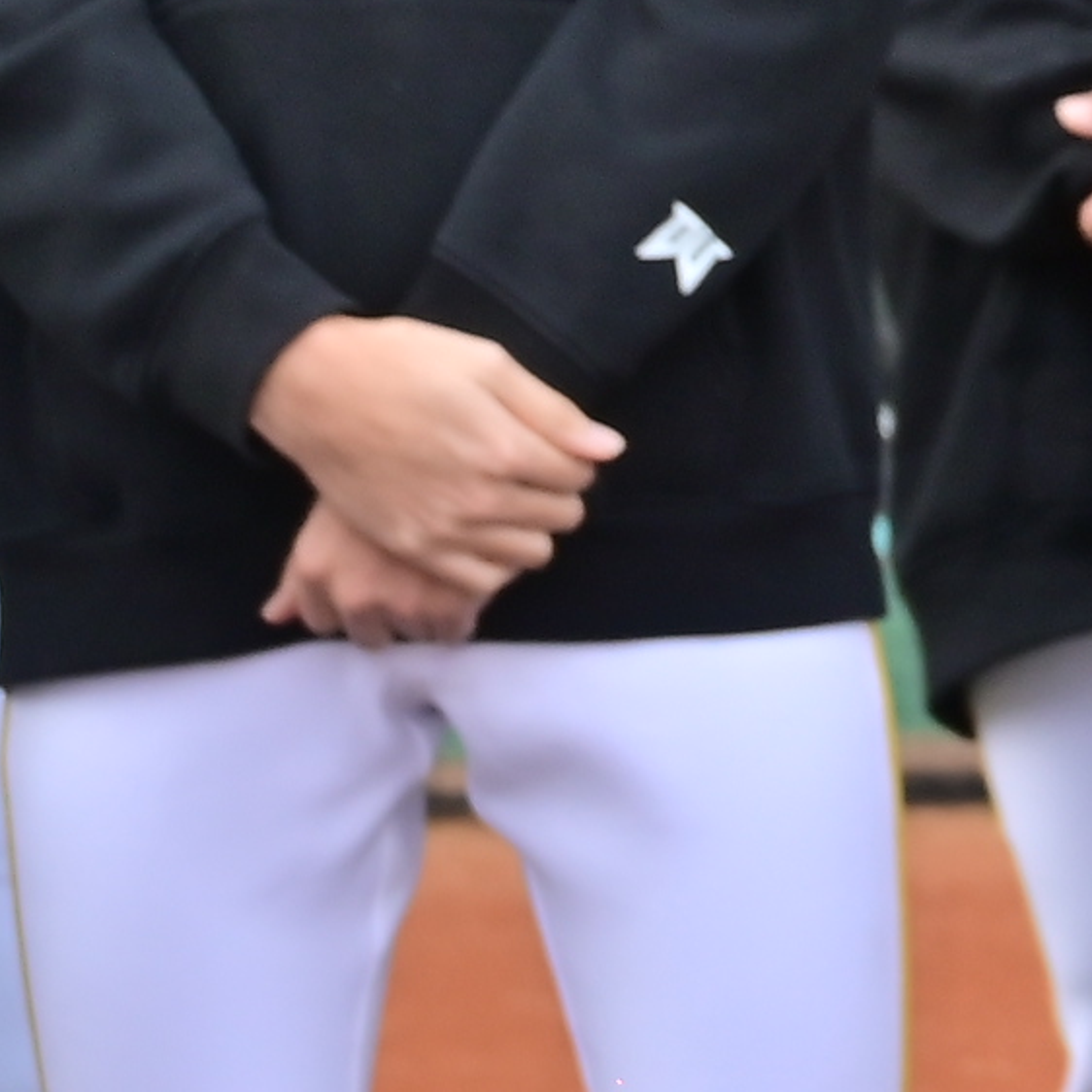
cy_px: -51
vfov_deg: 3.2
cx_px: 3668
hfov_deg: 3.2
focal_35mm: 541
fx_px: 19308
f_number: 6.3
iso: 125
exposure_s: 1/125
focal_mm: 79
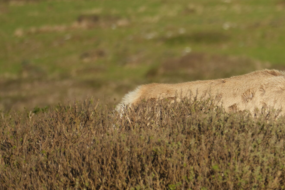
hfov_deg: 2.1
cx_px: 311
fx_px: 7774
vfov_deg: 1.4
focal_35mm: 982
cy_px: 81
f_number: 7.1
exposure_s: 1/1000
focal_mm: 300
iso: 320
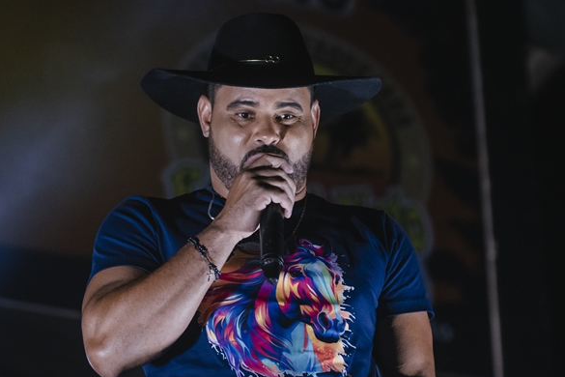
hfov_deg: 15.4
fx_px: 2087
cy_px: 176
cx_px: 310
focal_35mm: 133
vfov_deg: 10.3
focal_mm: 70
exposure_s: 1/500
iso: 2500
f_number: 2.8
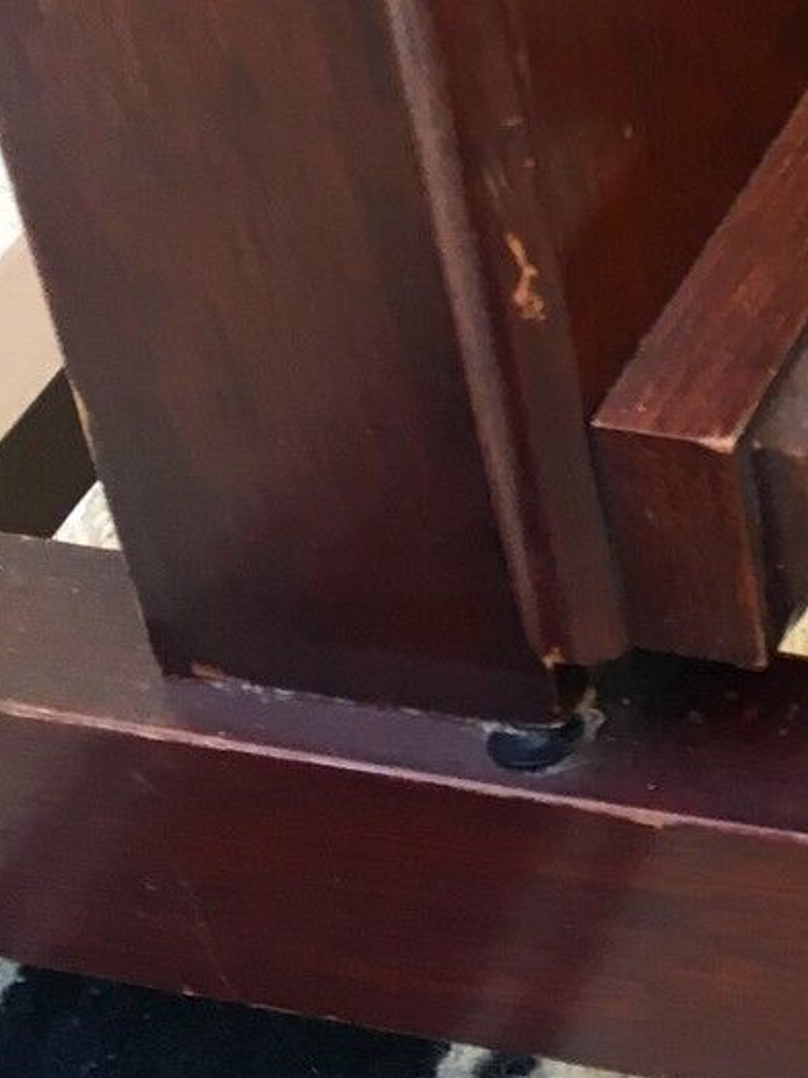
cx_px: 1484
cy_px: -181
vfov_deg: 17.0
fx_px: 3456
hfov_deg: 12.2
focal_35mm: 111
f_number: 2.2
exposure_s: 1/33
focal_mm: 4.15
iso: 25
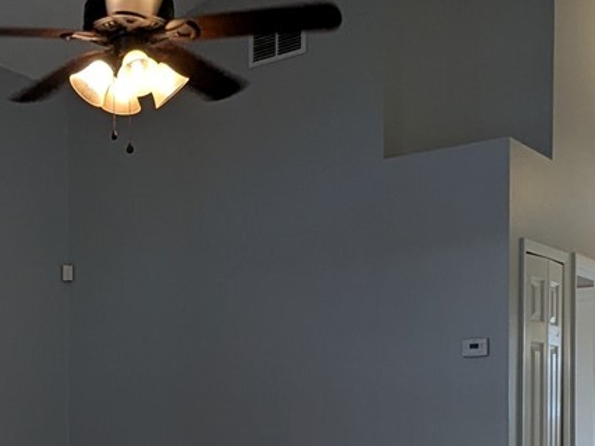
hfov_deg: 30.6
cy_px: 459
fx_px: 1031
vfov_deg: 23.3
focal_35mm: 60
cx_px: 50
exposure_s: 1/120
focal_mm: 2.35
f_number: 2.2
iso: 101
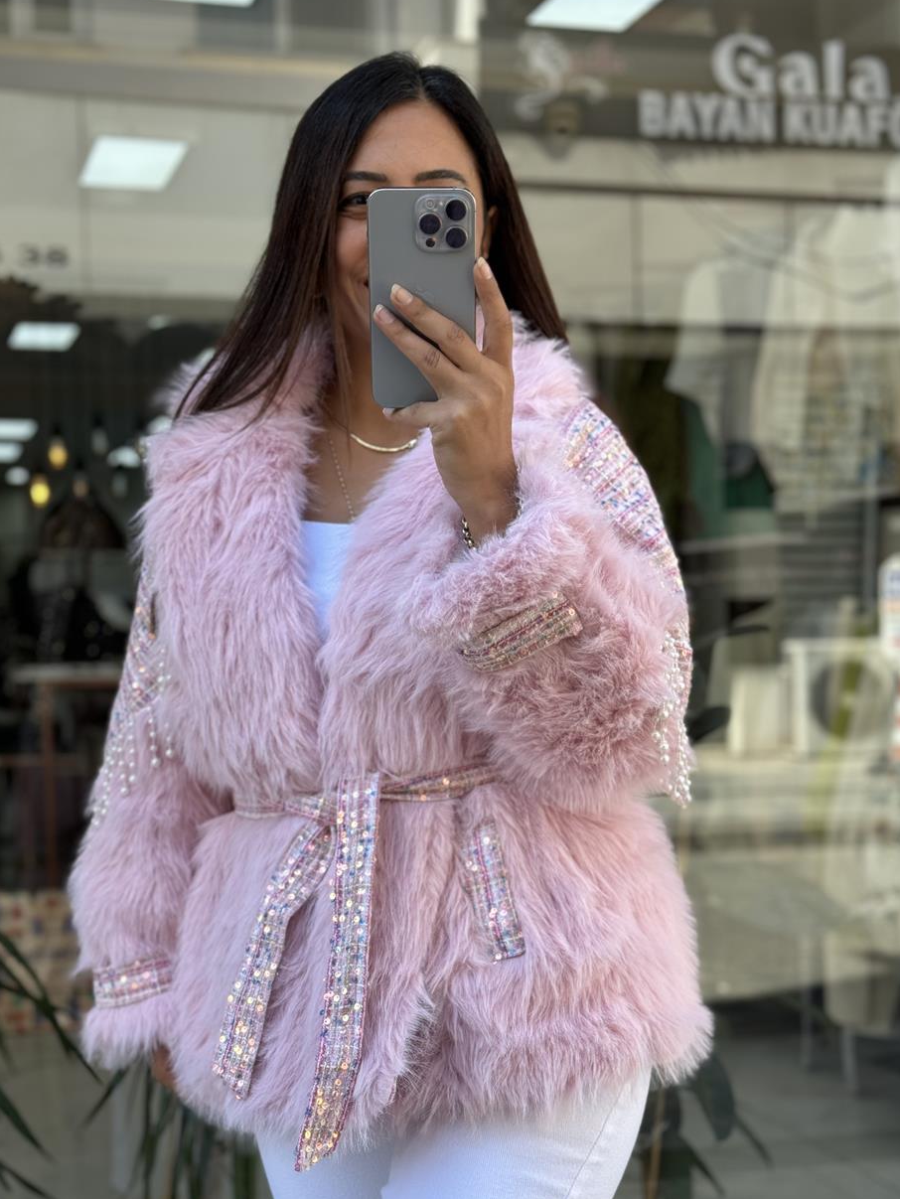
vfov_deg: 36.2
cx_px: 414
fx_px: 1836
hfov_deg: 27.5
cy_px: 633
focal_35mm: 53
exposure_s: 1/372
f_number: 1.78
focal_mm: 6.76
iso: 64
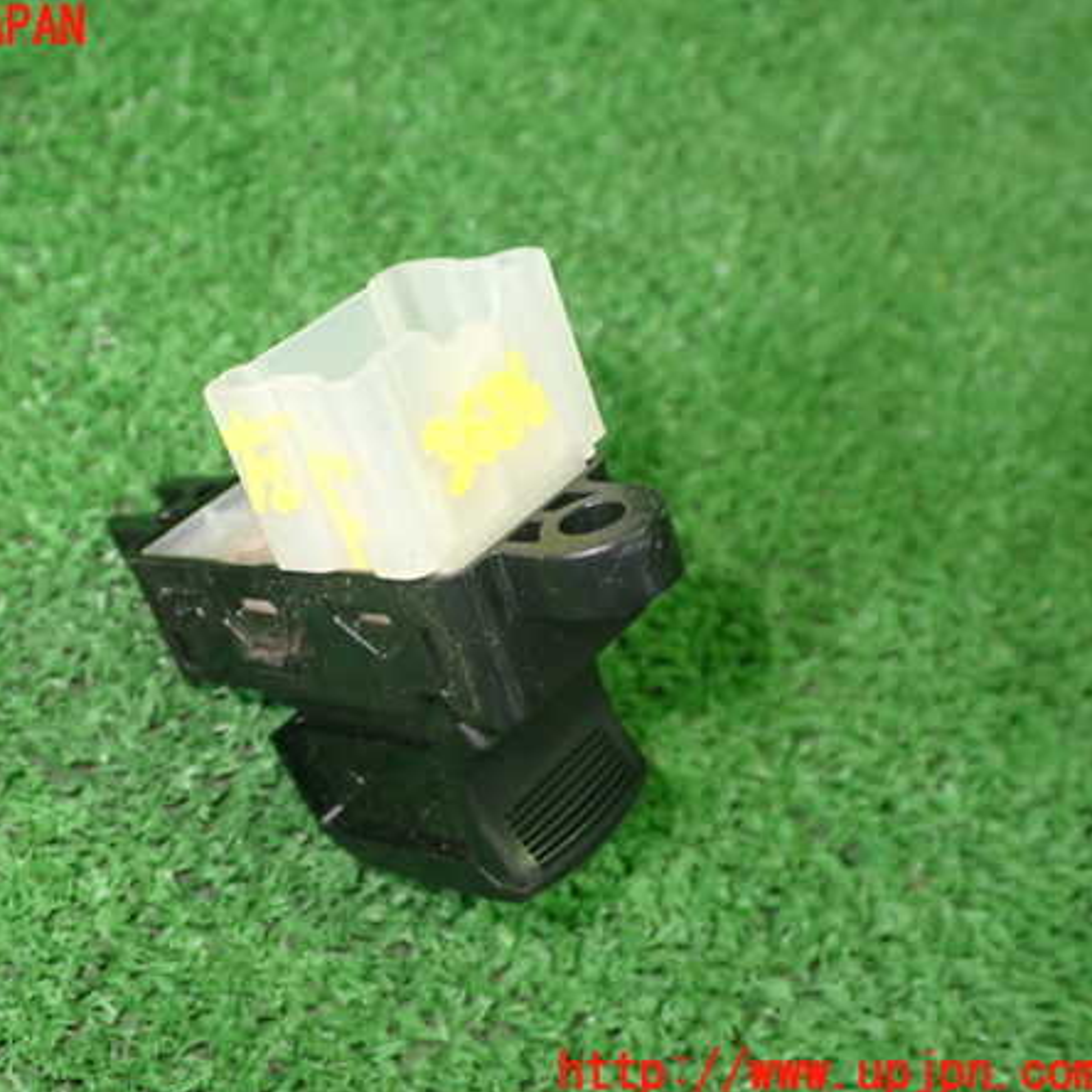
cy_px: 551
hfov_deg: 34.4
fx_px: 1749
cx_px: 376
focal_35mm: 49
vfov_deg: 34.7
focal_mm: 7.31
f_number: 2.8
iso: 400
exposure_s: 1/40
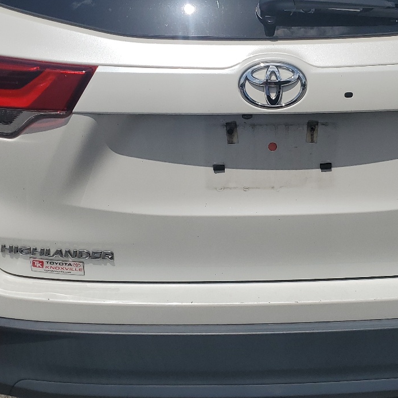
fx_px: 689
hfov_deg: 32.0
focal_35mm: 53
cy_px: 168
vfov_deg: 32.1
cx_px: 264
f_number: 1.5
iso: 52
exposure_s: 1/10000
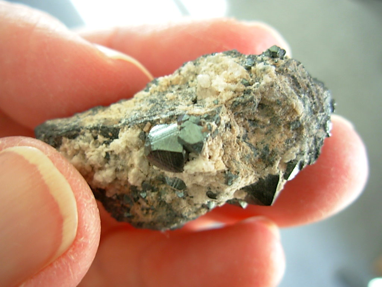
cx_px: 191
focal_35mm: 38
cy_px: 144
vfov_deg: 37.7
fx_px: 419
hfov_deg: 49.0
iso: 50
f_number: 2.9
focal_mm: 6.3
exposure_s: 1/10.7
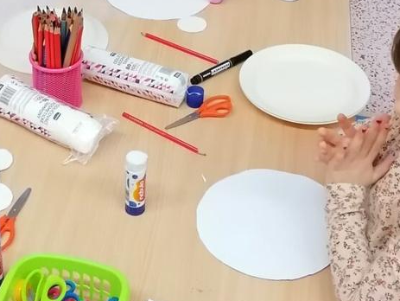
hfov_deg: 25.0
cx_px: 173
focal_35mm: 78
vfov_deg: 18.8
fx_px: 902
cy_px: 77
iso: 400
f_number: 1.8
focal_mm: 4.75
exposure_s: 1/100
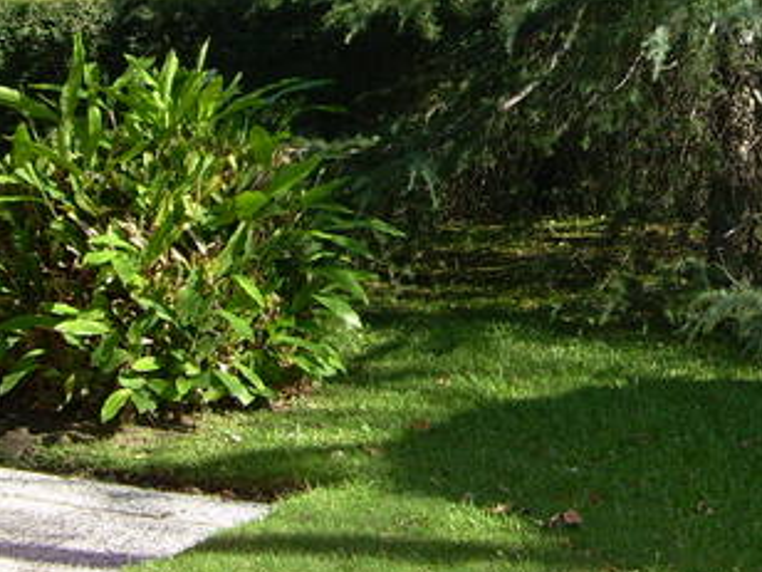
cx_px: 668
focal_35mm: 79
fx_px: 1739
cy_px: 52
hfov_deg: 24.1
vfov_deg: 18.3
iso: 50
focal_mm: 6.3
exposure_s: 1/297
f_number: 2.8
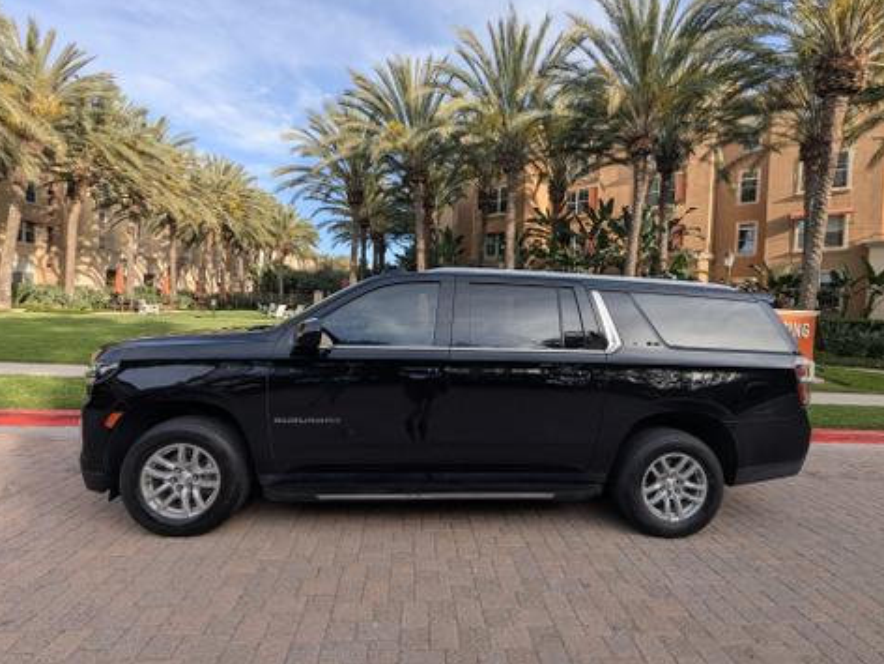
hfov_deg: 91.0
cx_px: 460
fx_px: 434
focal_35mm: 17
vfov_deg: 74.7
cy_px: 318
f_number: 2.2
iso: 52
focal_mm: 2.35
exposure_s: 1/877
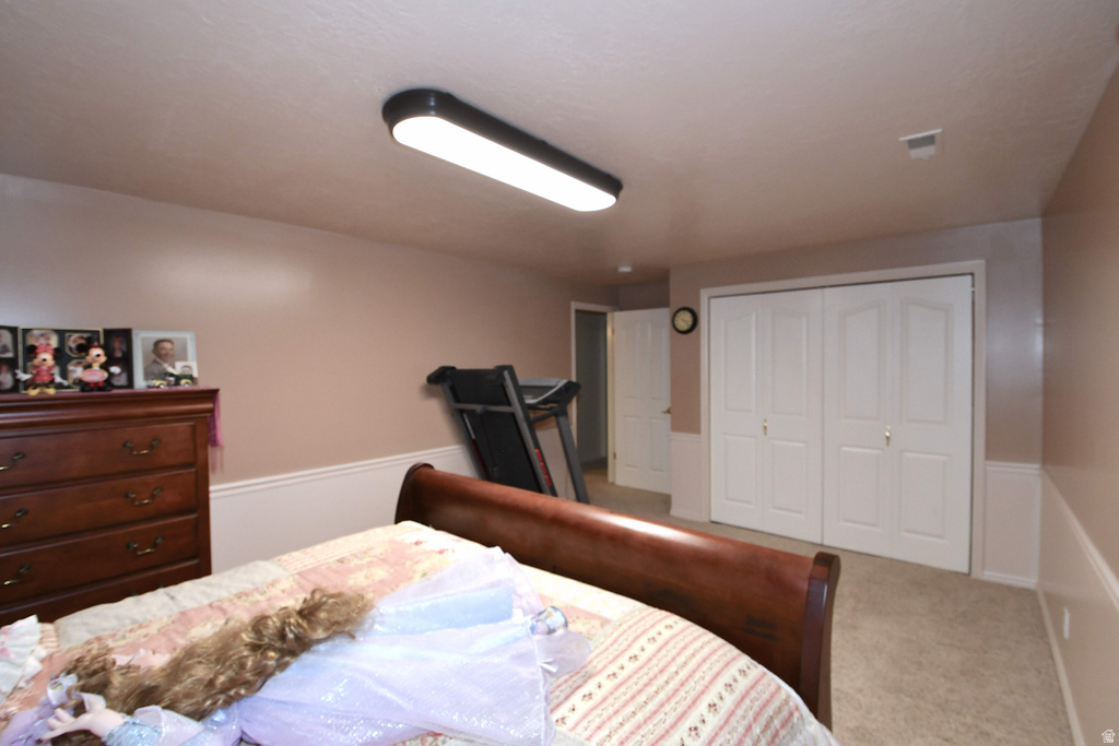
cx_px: 560
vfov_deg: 77.3
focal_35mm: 15
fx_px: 466
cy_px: 373
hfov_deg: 100.4
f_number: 7.1
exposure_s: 1/60
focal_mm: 10
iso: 1000
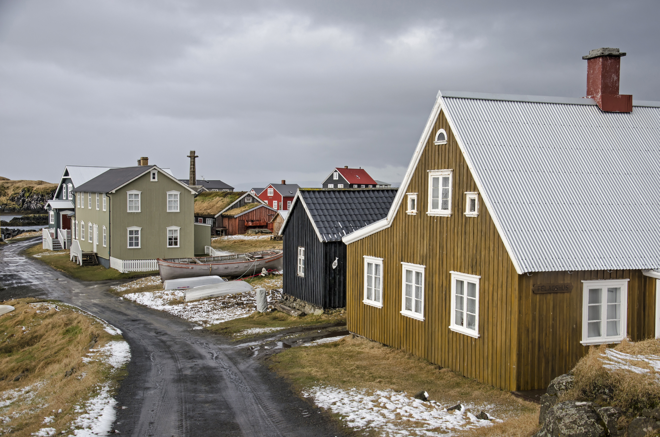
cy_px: 218
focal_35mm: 45
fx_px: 823
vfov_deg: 29.7
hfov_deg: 43.7
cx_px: 330
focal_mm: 30
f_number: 8
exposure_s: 1/400
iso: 100
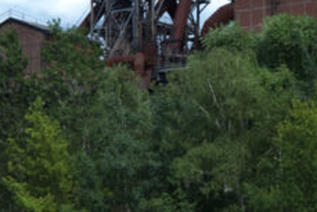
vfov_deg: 9.5
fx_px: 1269
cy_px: -7
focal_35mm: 144
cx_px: 209
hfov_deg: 14.2
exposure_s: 1/125
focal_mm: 36.5
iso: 200
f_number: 5.6
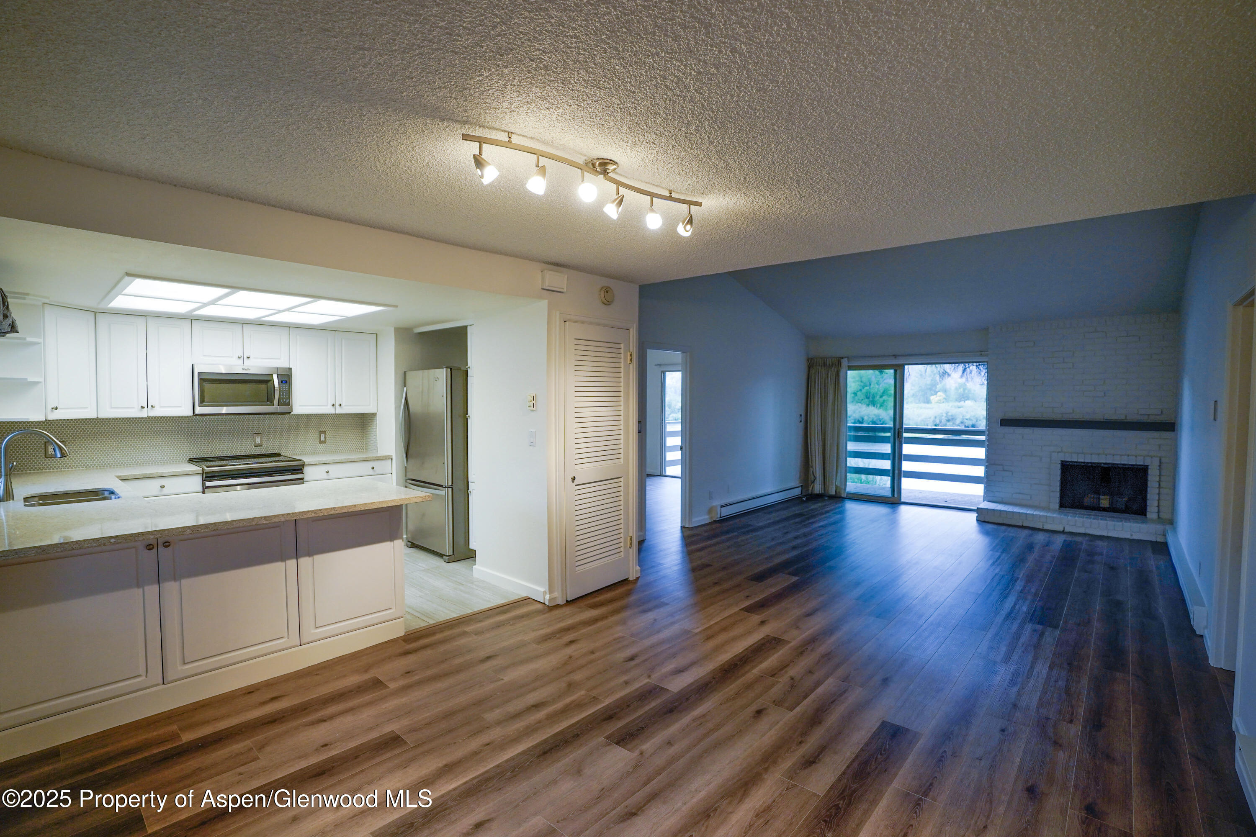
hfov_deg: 96.7
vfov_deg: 73.7
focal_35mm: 16
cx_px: 628
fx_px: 558
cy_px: 418
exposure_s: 1/60
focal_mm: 16
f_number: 4.5
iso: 800
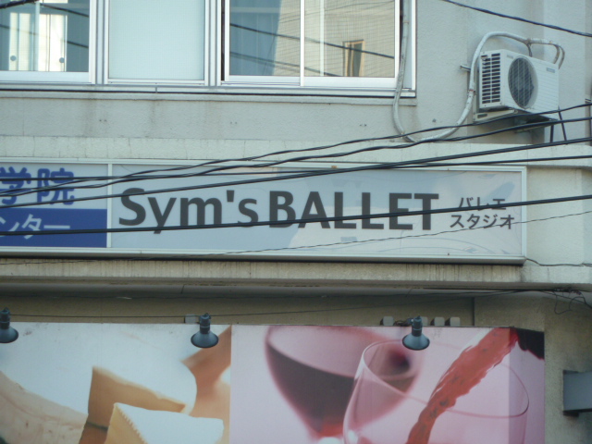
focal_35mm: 260
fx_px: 4446
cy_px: 222
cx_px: 296
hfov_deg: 7.6
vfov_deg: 5.7
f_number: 4.7
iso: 160
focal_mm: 42.6
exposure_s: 1/100
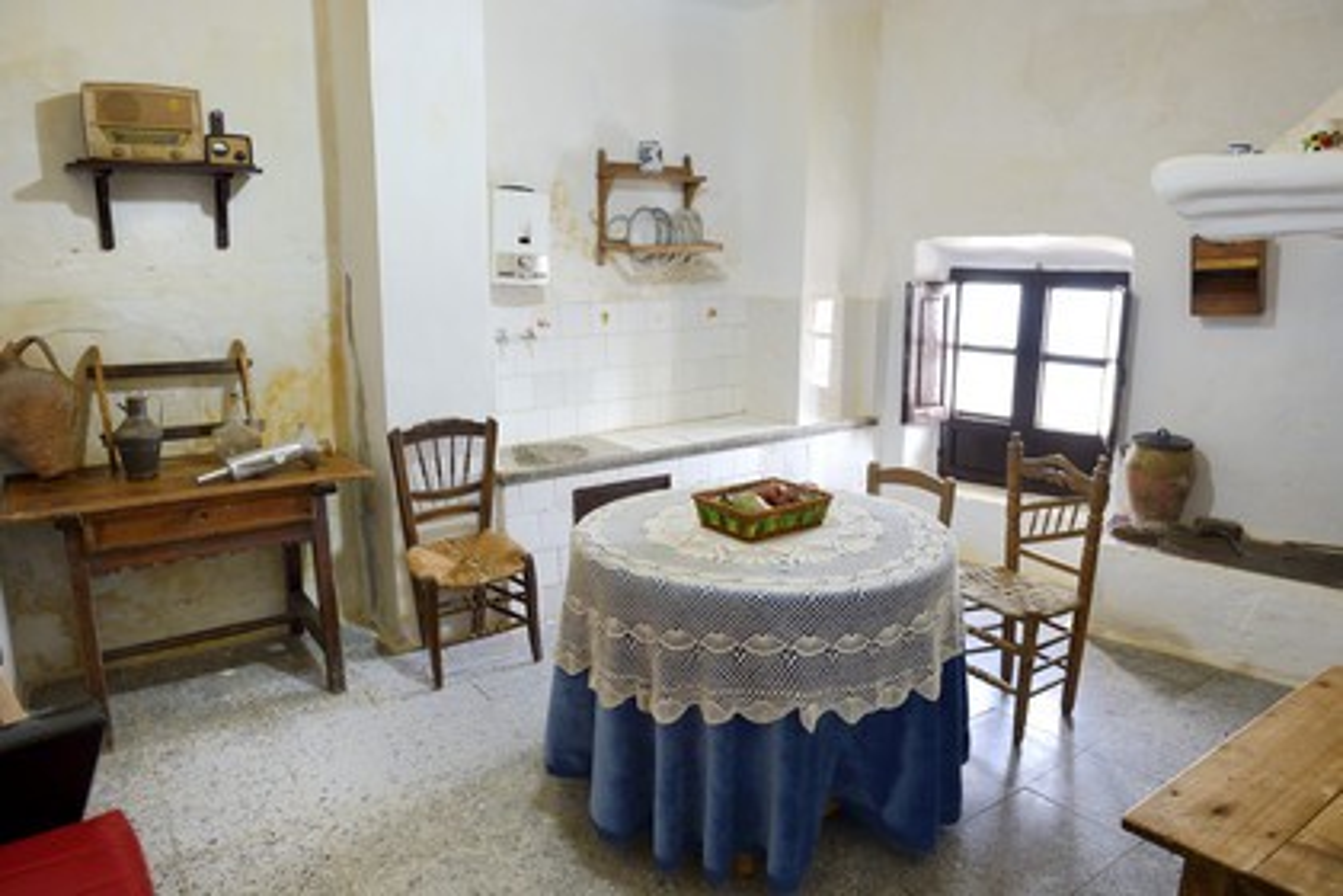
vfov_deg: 53.1
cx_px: 672
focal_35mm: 24
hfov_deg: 73.7
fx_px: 895
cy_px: 448
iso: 1000
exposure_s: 1/25
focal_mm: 24
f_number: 6.3
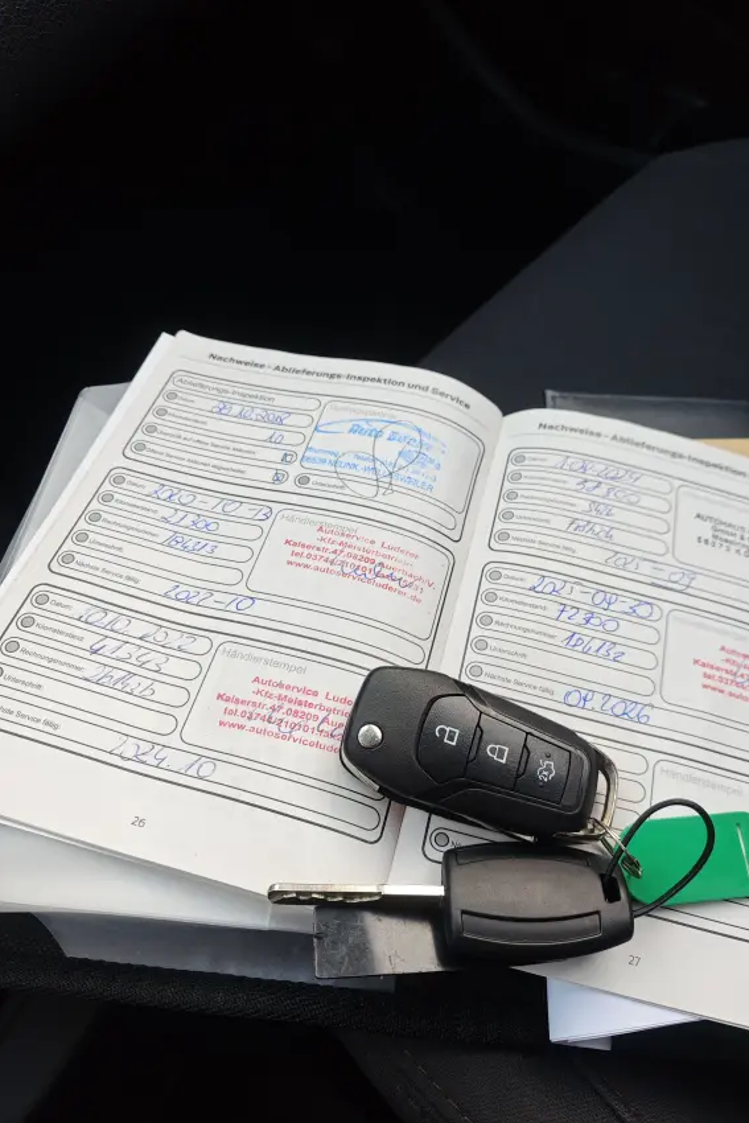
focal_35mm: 24
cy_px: 561
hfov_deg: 53.0
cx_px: 417
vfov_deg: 73.7
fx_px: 749
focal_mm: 8.72
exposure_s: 1/65.4
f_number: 2.8
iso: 250
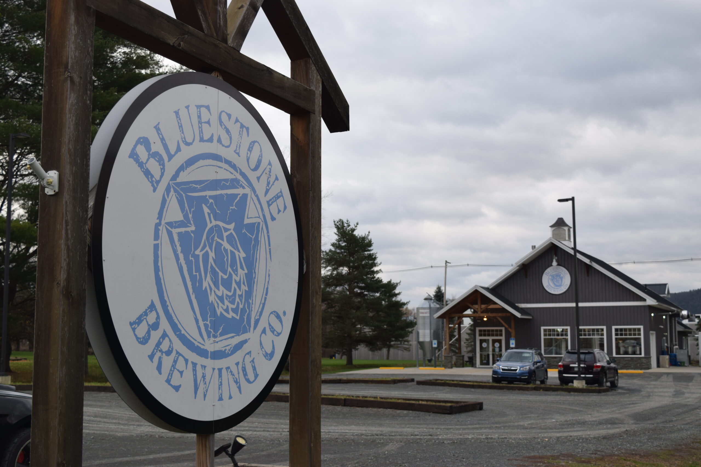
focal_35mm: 46
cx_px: 350
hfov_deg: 42.3
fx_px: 905
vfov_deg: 28.9
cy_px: 234
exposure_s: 1/160
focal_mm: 31
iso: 400
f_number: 6.3
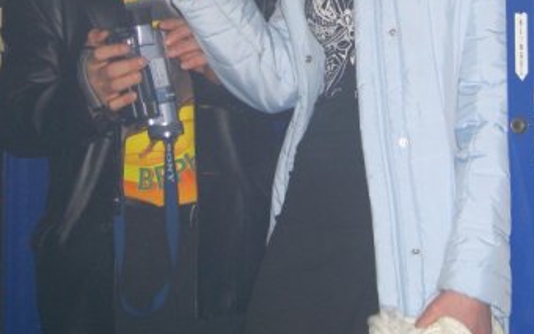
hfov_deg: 24.0
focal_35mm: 86
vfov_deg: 14.9
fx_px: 1252
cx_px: 308
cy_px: -16
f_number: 3.1
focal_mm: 9.5
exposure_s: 1/60
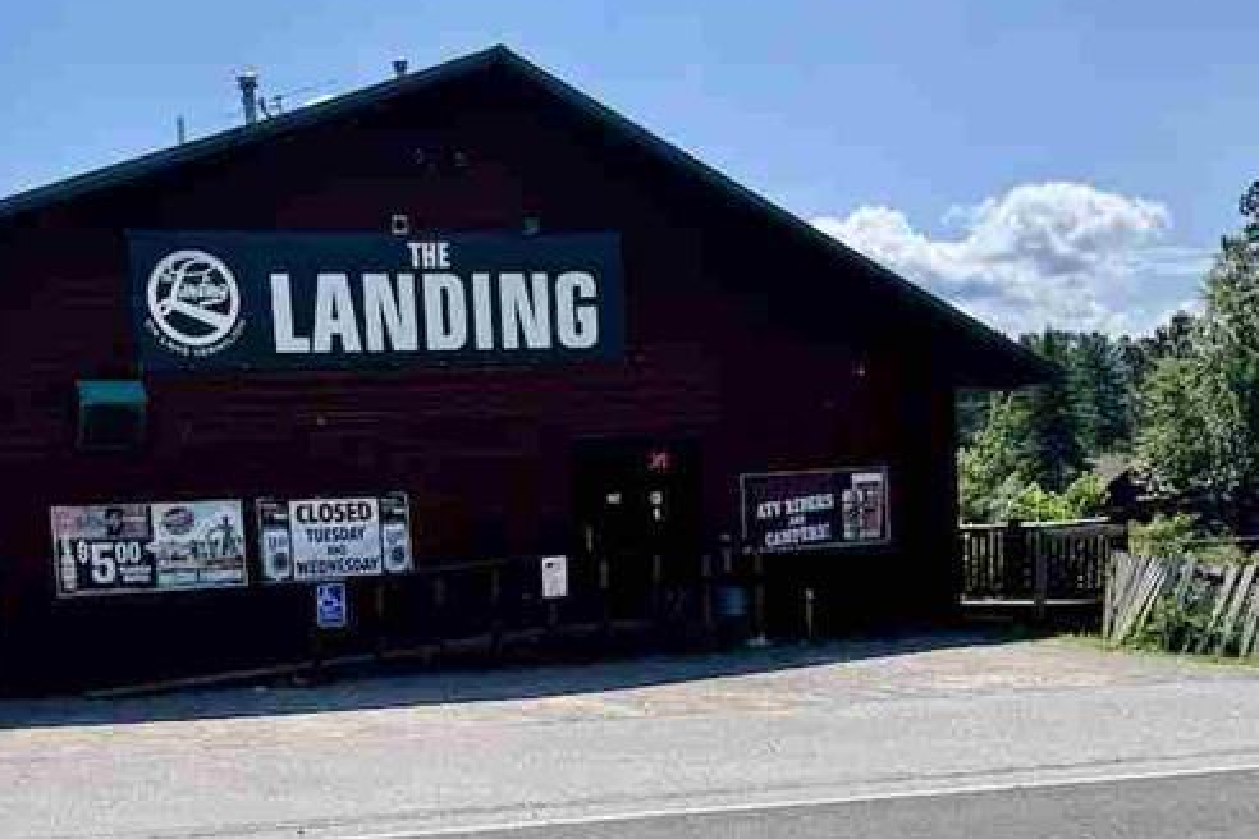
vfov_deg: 25.4
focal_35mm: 52
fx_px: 1818
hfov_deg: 37.8
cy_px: 719
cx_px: 440
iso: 80
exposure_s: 1/7092
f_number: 1.78
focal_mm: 6.76
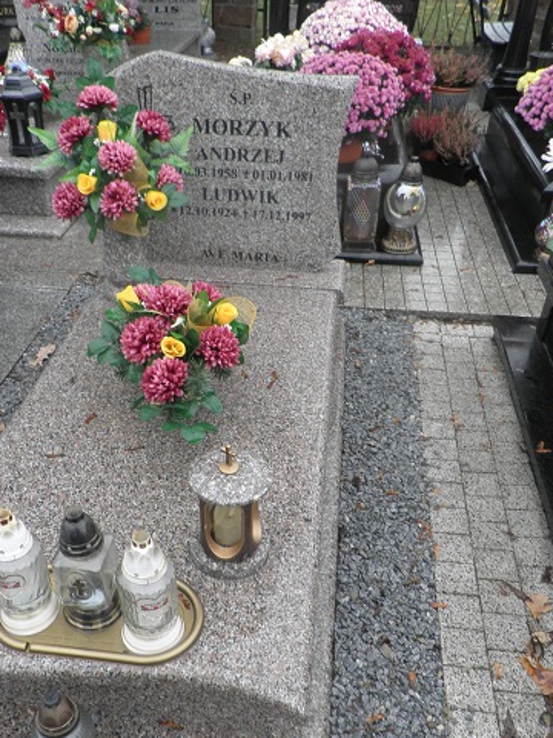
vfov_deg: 56.4
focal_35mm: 32
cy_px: 440
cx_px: 230
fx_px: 682
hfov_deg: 44.0
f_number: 3.3
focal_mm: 4.3
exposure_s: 1/30
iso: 80
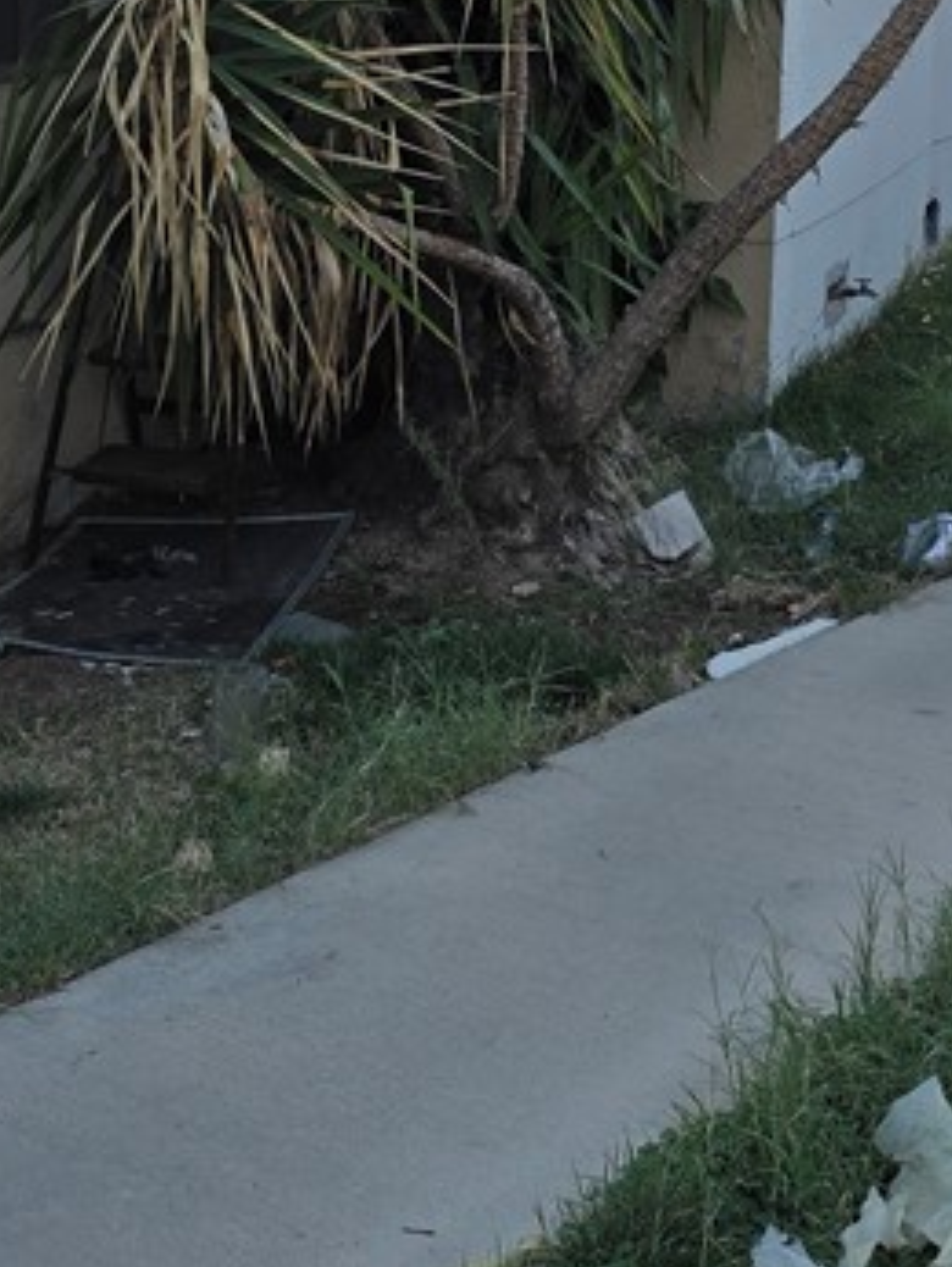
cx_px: 546
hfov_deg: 21.6
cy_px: 99
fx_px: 2490
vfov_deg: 27.4
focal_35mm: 68
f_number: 1.7
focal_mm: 6.3
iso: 16
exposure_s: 1/180
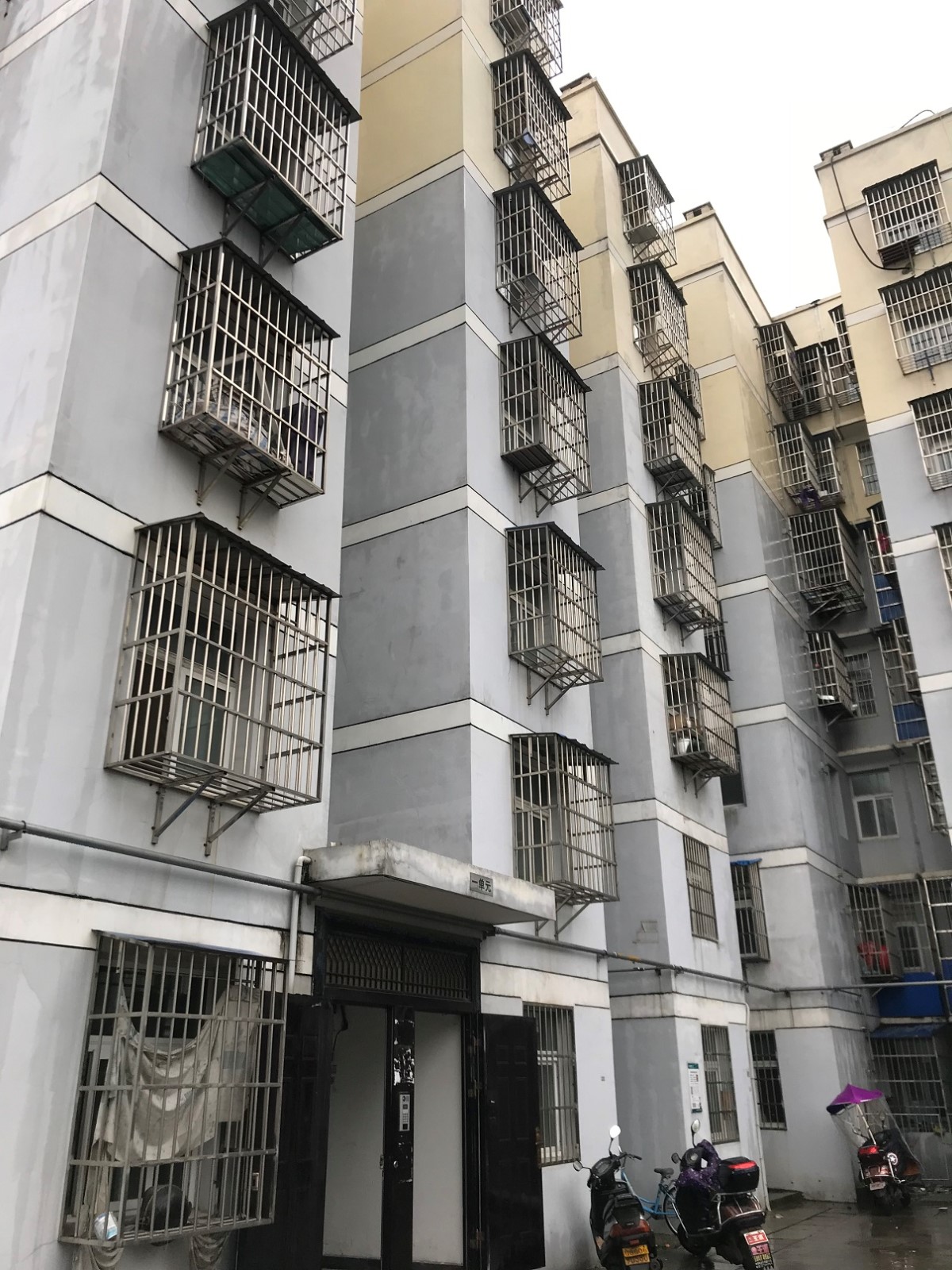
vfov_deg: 63.4
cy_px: 635
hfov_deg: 49.7
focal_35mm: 28
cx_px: 476
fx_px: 1027
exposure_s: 1/100
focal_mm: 3.99
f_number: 1.8
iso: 20
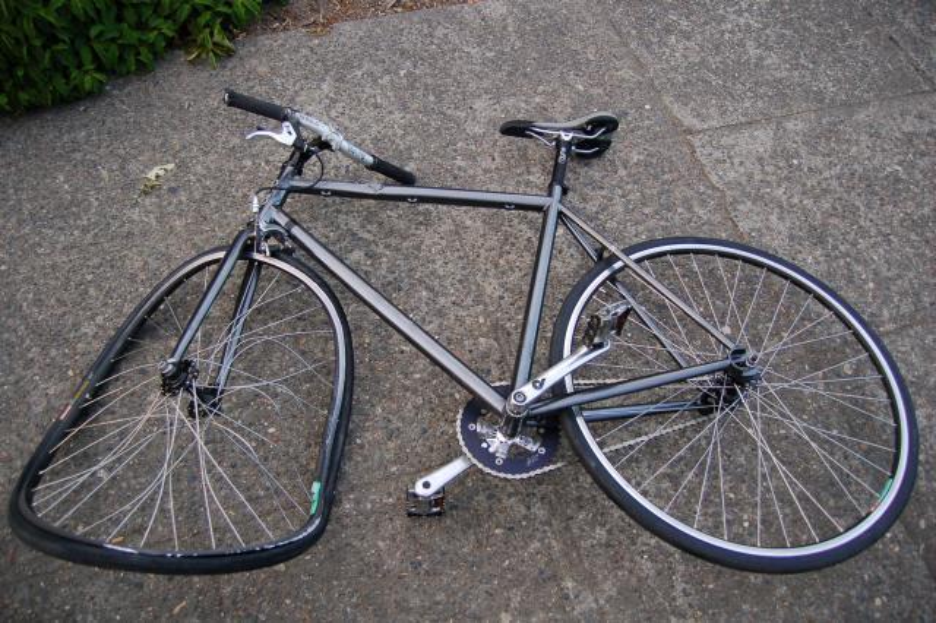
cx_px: 468
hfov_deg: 67.4
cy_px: 312
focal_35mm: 27
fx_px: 702
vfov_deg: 47.9
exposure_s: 1/80
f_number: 3.5
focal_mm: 18
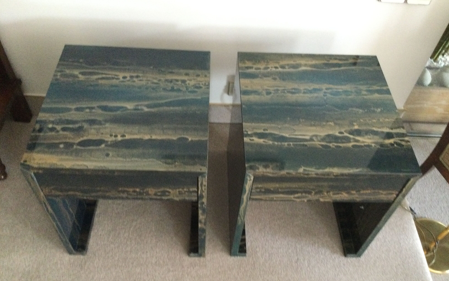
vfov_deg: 38.3
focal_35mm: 33
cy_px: 158
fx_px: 404
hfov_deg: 58.1
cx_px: 225
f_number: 2.4
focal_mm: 3.3
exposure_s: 1/17
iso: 320
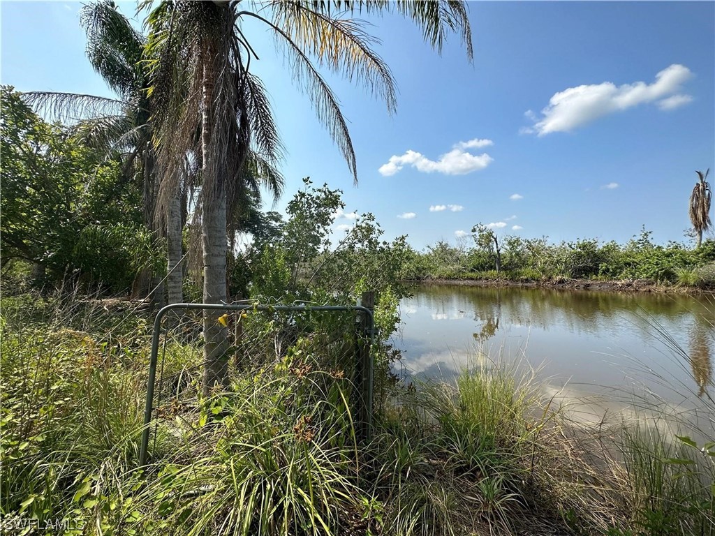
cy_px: 268
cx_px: 358
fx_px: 289
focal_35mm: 14
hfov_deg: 102.1
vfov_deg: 85.7
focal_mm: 2.22
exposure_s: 1/2092
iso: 50
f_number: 2.2
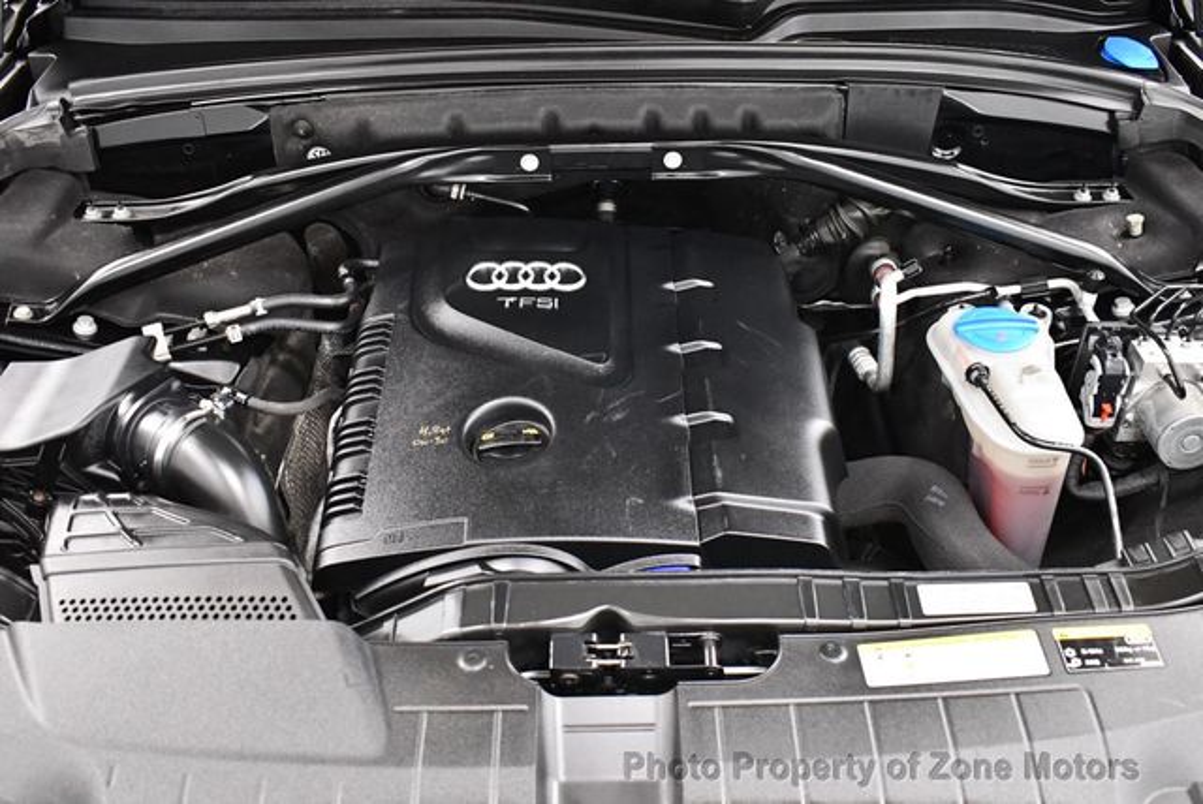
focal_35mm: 36
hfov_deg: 53.1
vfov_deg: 36.9
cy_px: 402
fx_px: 1204
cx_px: 602
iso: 3200
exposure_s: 1/80
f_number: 3.5
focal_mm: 18
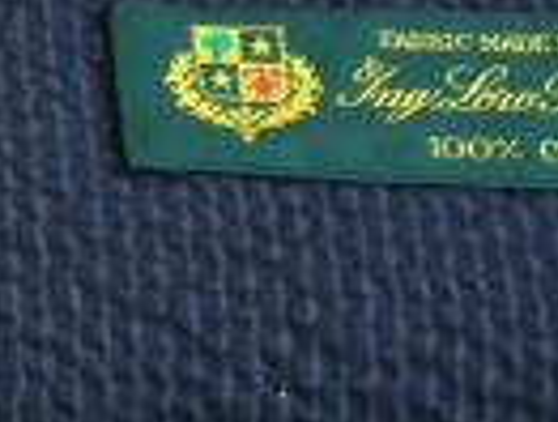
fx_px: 2990
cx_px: -358
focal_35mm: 185
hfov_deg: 10.2
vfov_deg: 8.0
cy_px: 362
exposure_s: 1/100
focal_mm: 7.9
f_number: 2.8
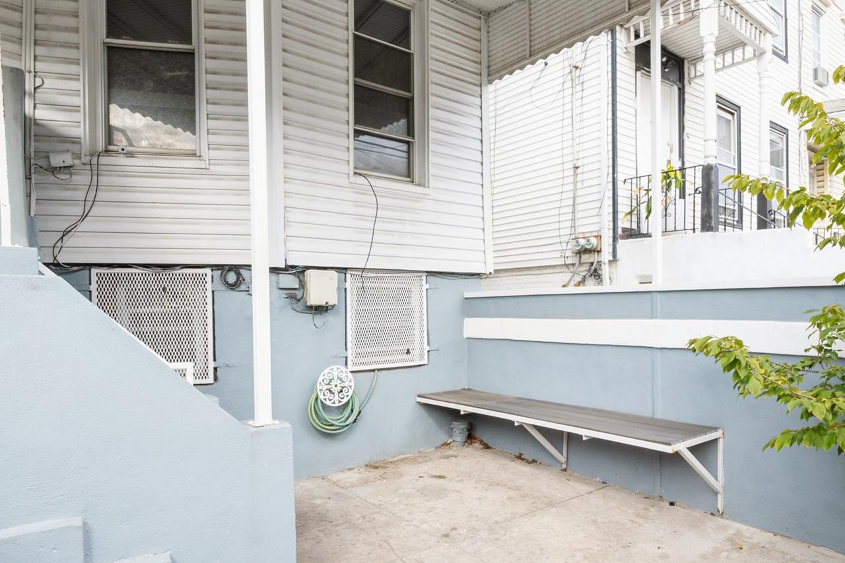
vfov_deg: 52.9
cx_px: 469
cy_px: 323
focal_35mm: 24
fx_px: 563
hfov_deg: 73.5
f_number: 14
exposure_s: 1/100
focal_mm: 15
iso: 640
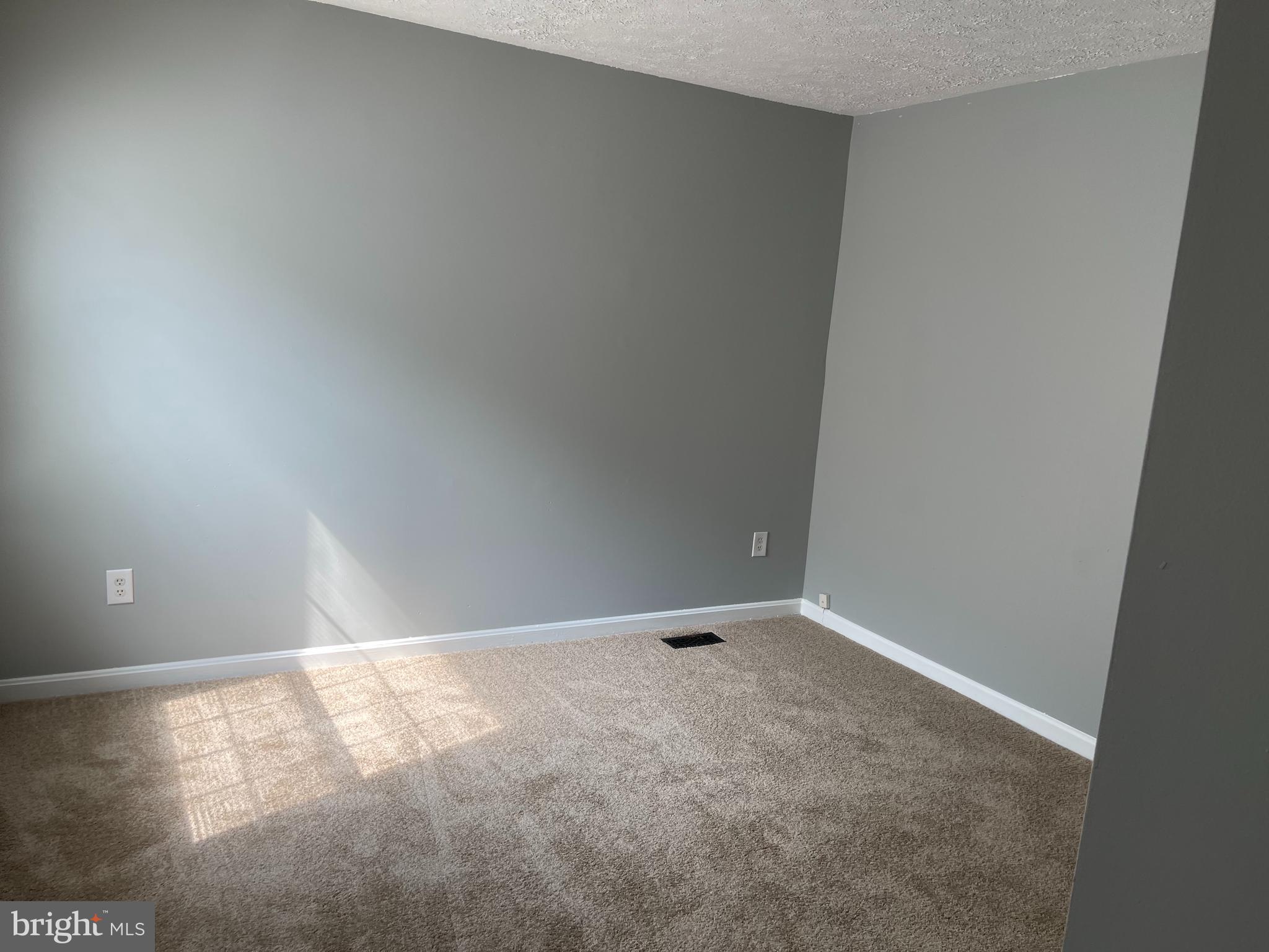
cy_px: 476
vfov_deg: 53.1
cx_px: 634
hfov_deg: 67.3
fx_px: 953
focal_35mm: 26
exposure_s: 1/120
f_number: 1.6
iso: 40
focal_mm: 5.1
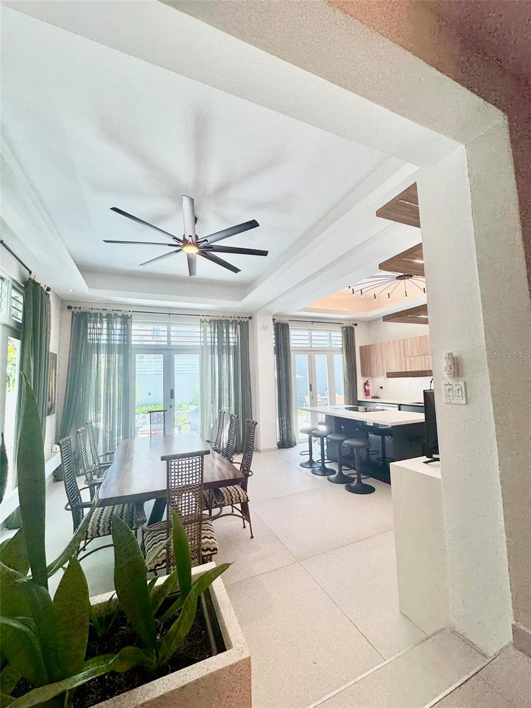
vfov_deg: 102.1
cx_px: 266
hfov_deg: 85.7
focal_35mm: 14
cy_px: 354
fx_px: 286
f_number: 2.2
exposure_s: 1/143
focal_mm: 2.22
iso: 40
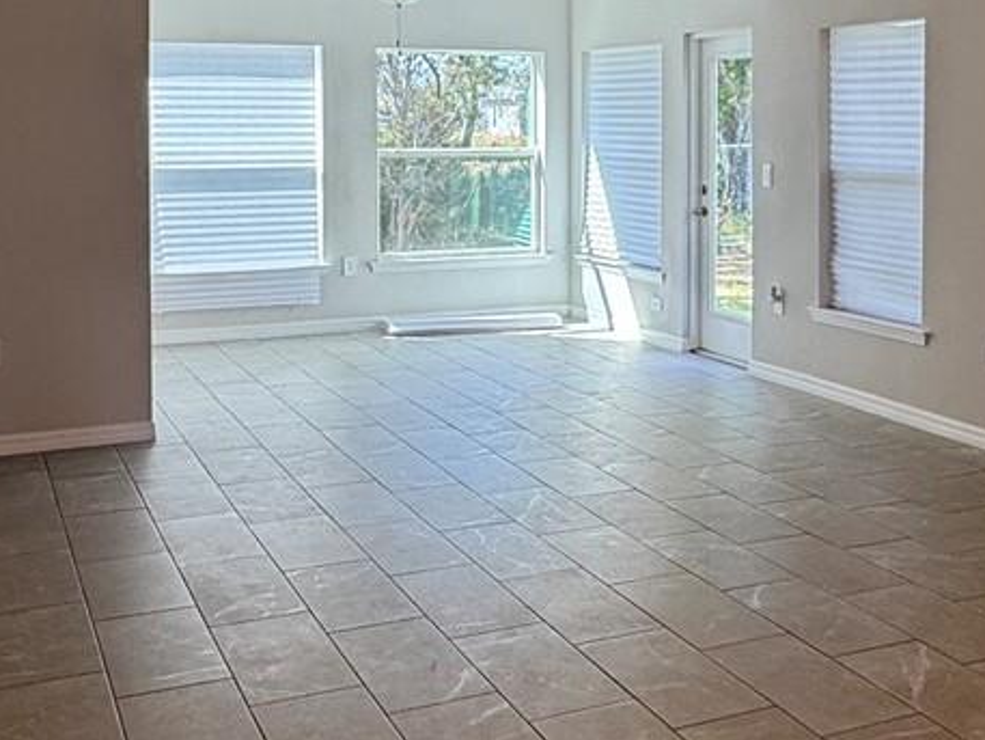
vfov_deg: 29.0
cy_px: 138
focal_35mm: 49
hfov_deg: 38.6
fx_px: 1395
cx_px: 634
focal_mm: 2.22
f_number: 2.2
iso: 50
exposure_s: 1/120
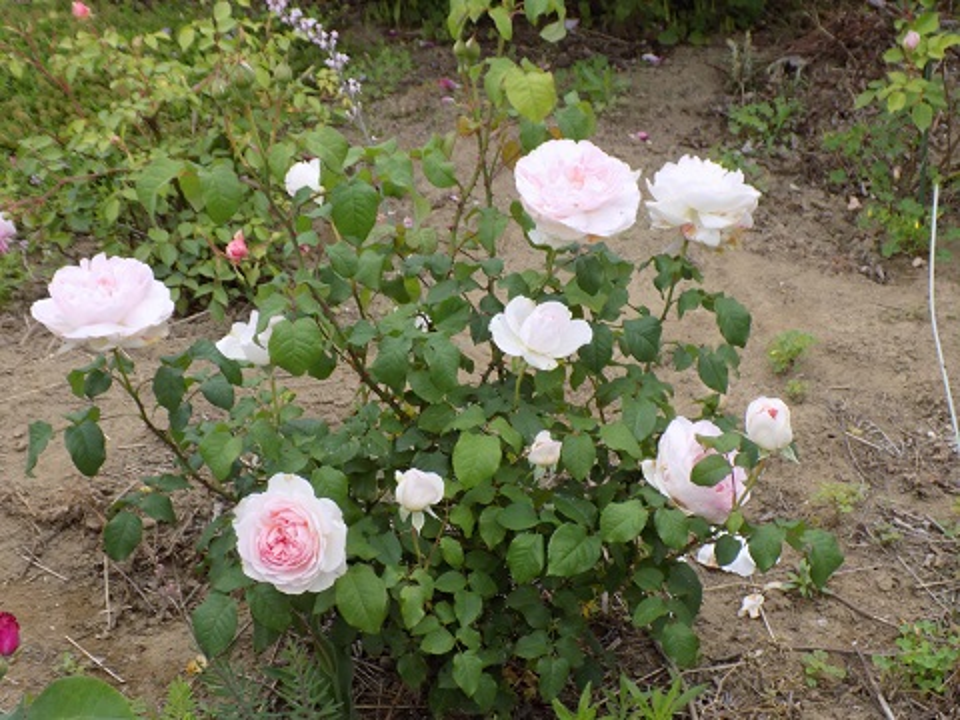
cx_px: 480
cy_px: 360
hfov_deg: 27.8
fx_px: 1941
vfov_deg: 21.0
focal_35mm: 70
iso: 220
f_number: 4.2
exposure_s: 1/30
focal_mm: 12.5
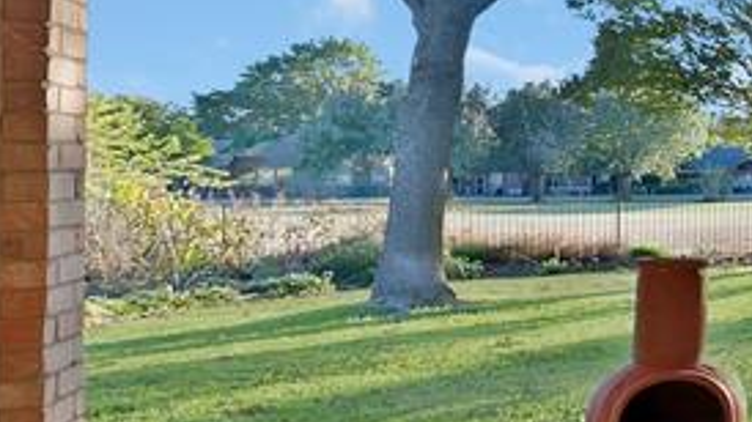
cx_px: 1243
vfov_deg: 25.4
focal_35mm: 47
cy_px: 184
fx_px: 937
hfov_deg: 25.3
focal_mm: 12
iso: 640
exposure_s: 1/10
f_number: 9
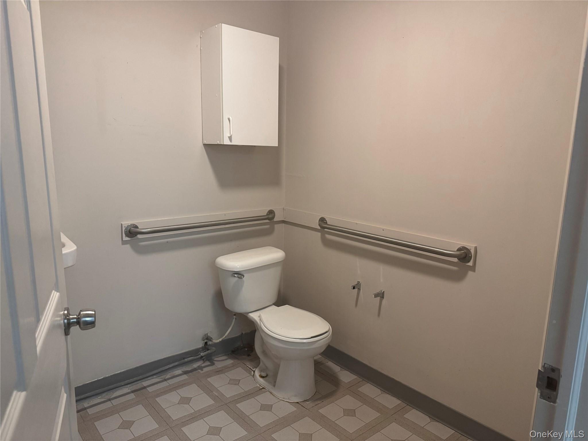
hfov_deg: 71.6
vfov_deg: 56.8
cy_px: 220
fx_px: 408
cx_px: 294
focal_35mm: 24
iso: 400
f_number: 1.78
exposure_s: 1/60
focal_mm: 6.76
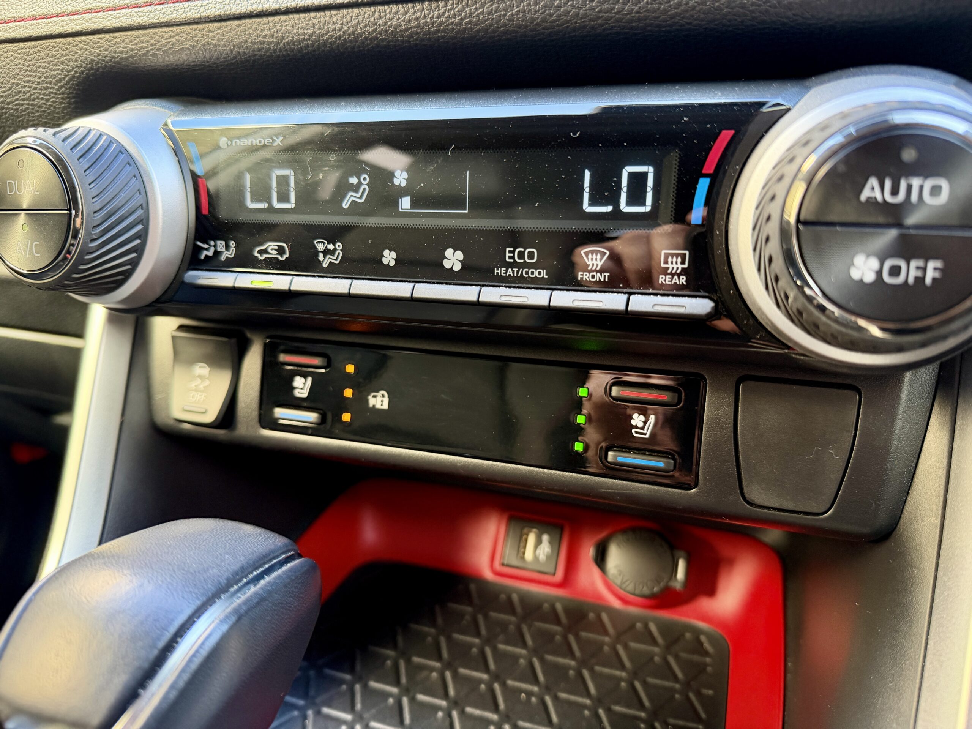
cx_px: 486
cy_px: 364
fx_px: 674
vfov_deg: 56.8
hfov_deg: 71.6
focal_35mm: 24
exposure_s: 1/60
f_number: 1.78
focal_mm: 6.76
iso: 400
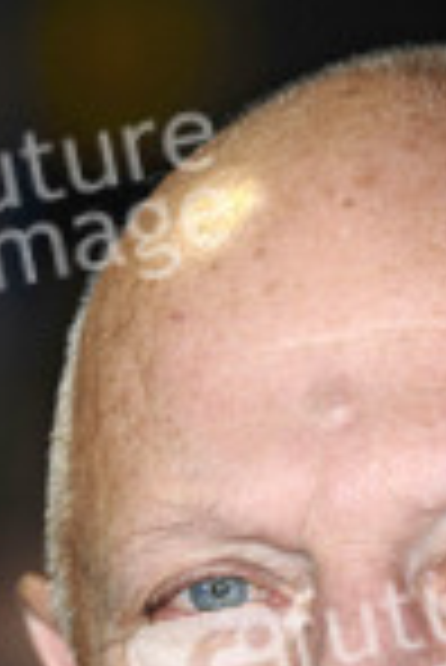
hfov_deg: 1.9
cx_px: 493
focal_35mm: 709
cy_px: 896
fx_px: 13150
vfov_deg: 2.9
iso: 320
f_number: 4
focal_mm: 175
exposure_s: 1/200
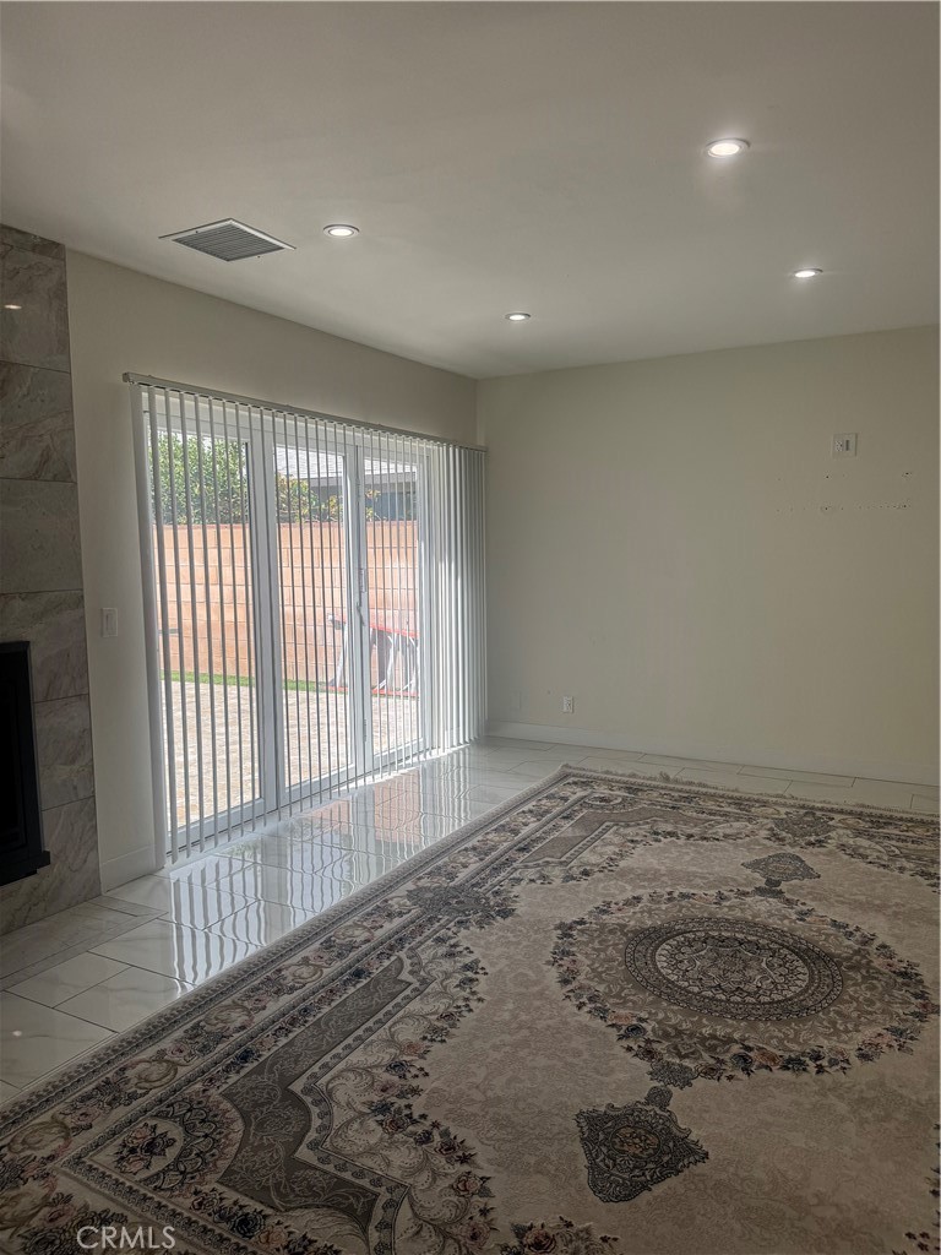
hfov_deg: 56.8
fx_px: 870
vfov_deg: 71.6
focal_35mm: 24
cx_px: 470
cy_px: 628
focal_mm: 6.76
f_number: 1.78
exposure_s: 1/822
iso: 80
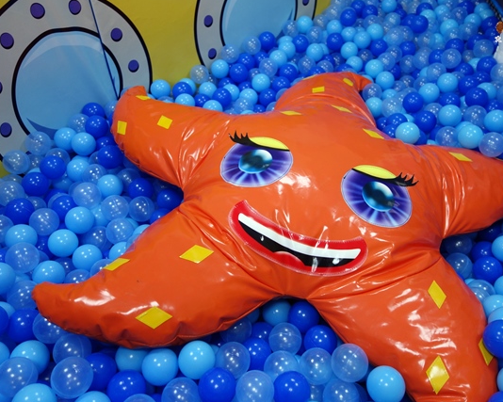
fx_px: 476
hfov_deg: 55.6
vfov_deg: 45.8
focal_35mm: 32
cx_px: 277
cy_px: 199
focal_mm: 10.4
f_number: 1.8
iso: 125
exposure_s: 1/80
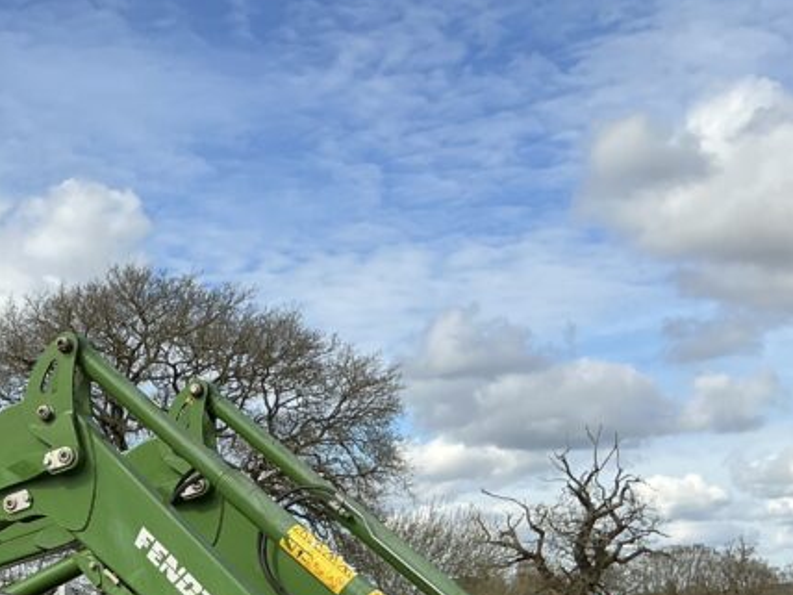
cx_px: -61
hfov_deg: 26.8
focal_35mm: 67
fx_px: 1535
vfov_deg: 21.0
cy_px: 623
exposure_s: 1/1786
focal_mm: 3
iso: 25
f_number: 1.8
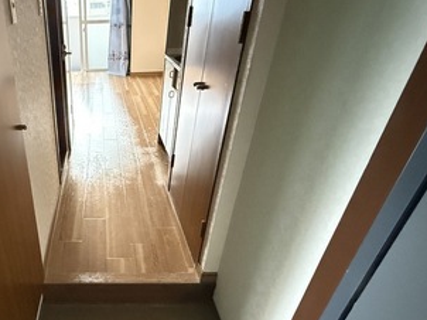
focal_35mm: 26
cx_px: 89
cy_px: 198
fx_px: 320
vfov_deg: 52.5
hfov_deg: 62.1
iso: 1600
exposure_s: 1/30
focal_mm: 2.22
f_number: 2.2
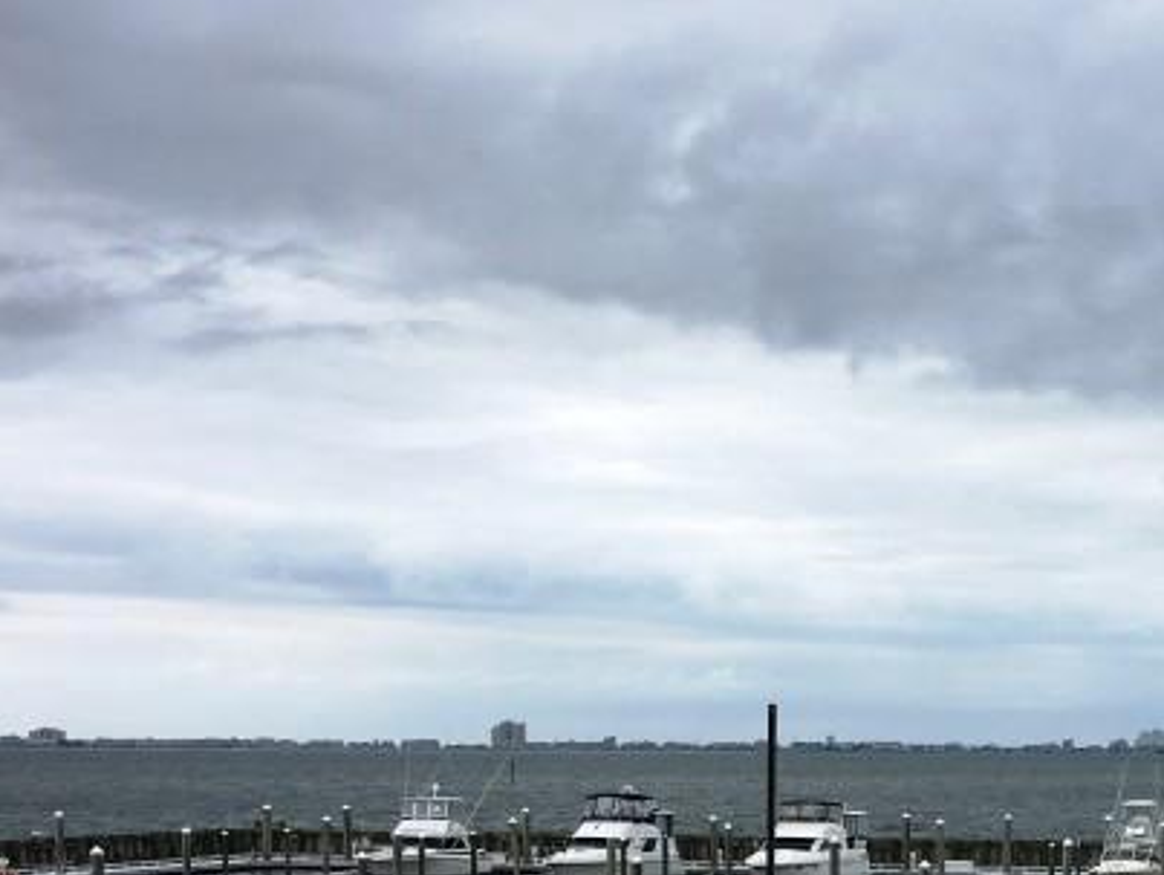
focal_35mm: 69
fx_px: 2322
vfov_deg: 20.4
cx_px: 1129
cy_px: 944
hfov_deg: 26.8
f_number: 2.2
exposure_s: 1/1115
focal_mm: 4.15
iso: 25
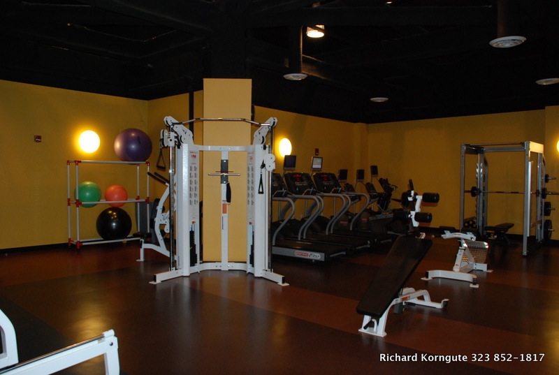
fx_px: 420
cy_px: 188
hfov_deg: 67.3
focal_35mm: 27
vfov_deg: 48.1
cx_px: 280
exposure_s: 1/60
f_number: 5
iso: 800
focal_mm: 18
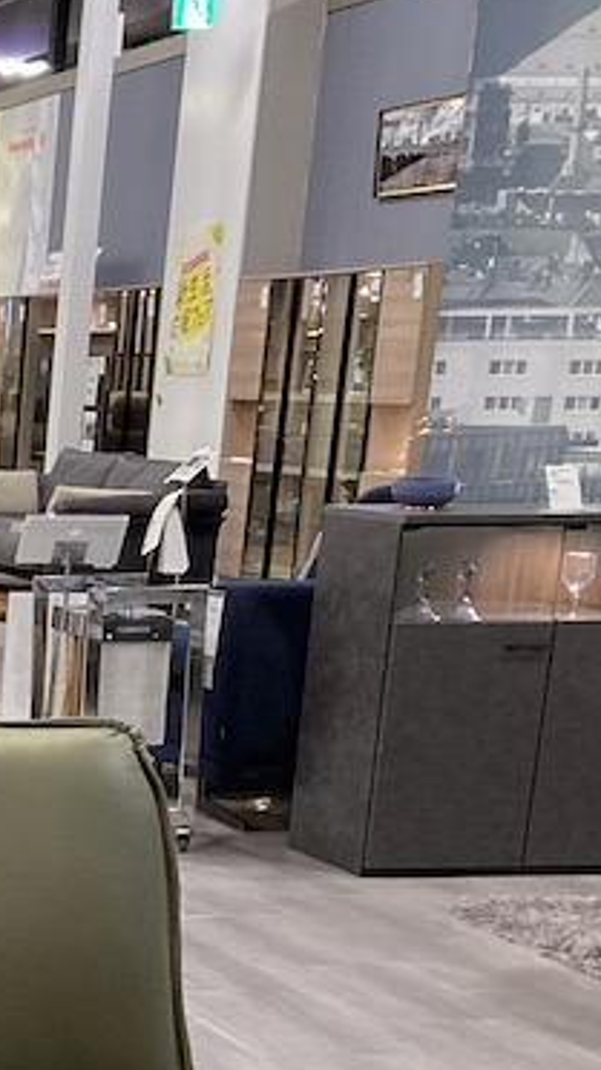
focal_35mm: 84
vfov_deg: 24.5
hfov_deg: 12.0
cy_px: 992
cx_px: -776
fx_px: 2382
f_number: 1.8
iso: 160
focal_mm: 3.99
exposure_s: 1/60
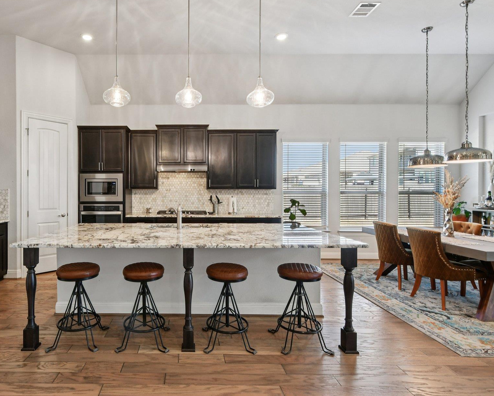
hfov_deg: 81.8
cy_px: 177
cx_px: 186
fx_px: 278
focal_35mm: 19
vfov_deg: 70.7
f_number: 8
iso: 400
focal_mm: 10
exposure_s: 1/40
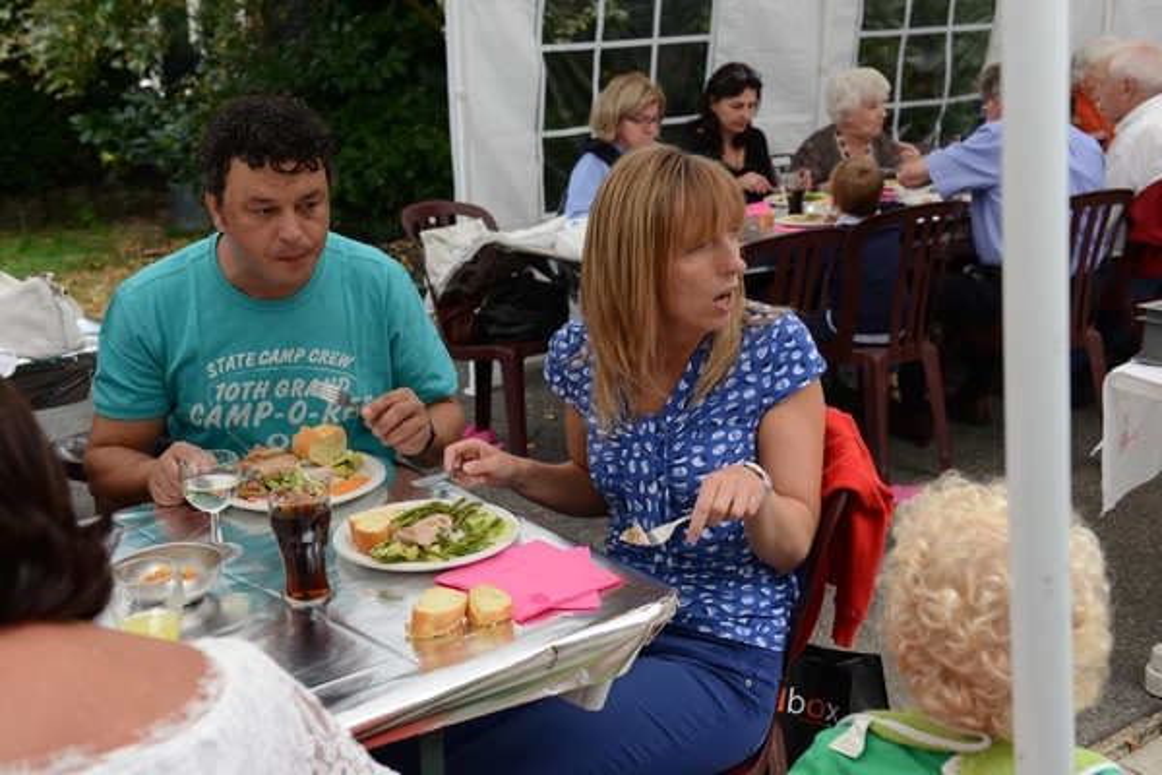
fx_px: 1356
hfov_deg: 46.4
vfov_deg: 31.9
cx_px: 581
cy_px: 388
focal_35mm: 42
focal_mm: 42
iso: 200
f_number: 5.6
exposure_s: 1/125
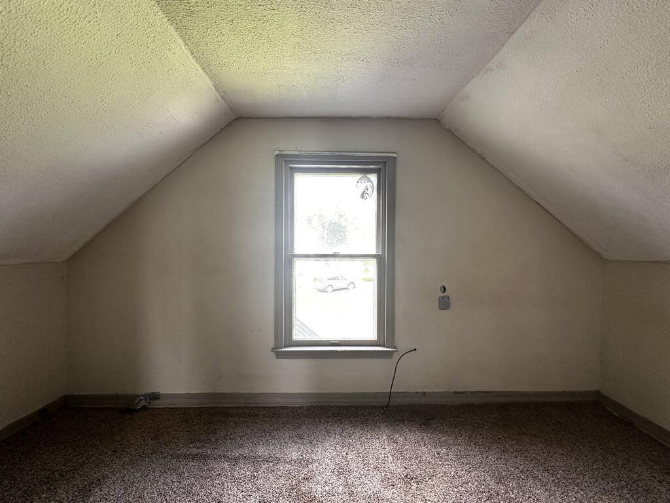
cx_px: 335
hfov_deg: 102.1
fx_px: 271
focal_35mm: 14
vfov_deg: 85.7
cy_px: 252
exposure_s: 1/99
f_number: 2.2
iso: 250
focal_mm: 2.22
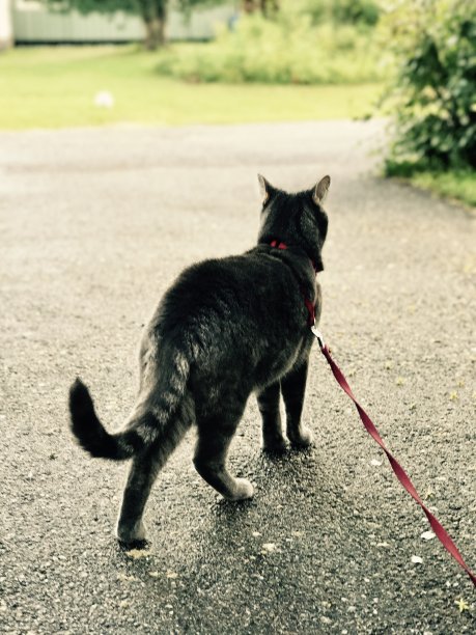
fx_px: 1045
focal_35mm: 57
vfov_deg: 33.8
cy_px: 318
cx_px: 238
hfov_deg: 25.7
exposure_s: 1/50
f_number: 2.8
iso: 100
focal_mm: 6.6
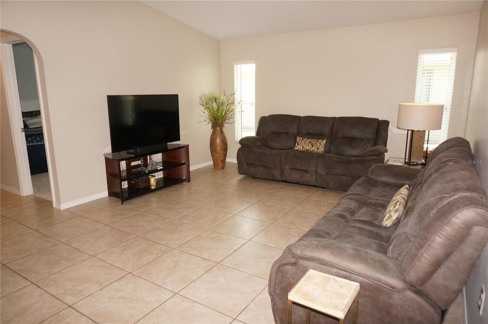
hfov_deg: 73.8
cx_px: 244
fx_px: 325
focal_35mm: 24
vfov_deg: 53.0
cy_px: 162
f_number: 4
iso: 800
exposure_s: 1/160
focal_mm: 16
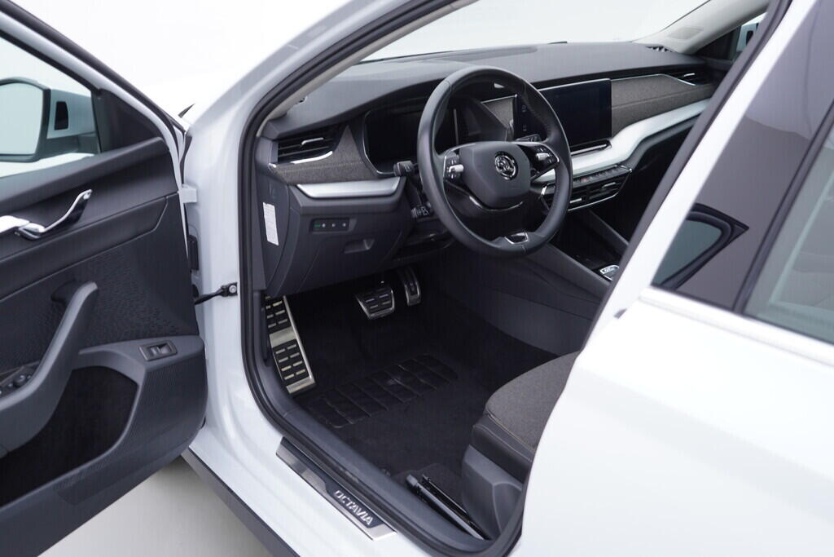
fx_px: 834
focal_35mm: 36
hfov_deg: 53.1
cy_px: 278
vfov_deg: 36.9
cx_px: 417
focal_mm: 24
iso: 125
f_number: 3.2
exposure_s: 1/50
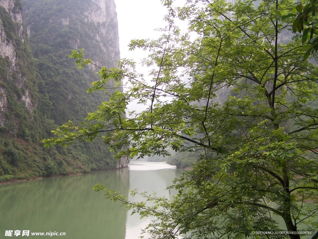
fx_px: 349
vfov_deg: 37.7
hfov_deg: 49.0
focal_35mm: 38
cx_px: 159
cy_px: 120
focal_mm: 6.3
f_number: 2.8
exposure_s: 1/125
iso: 80
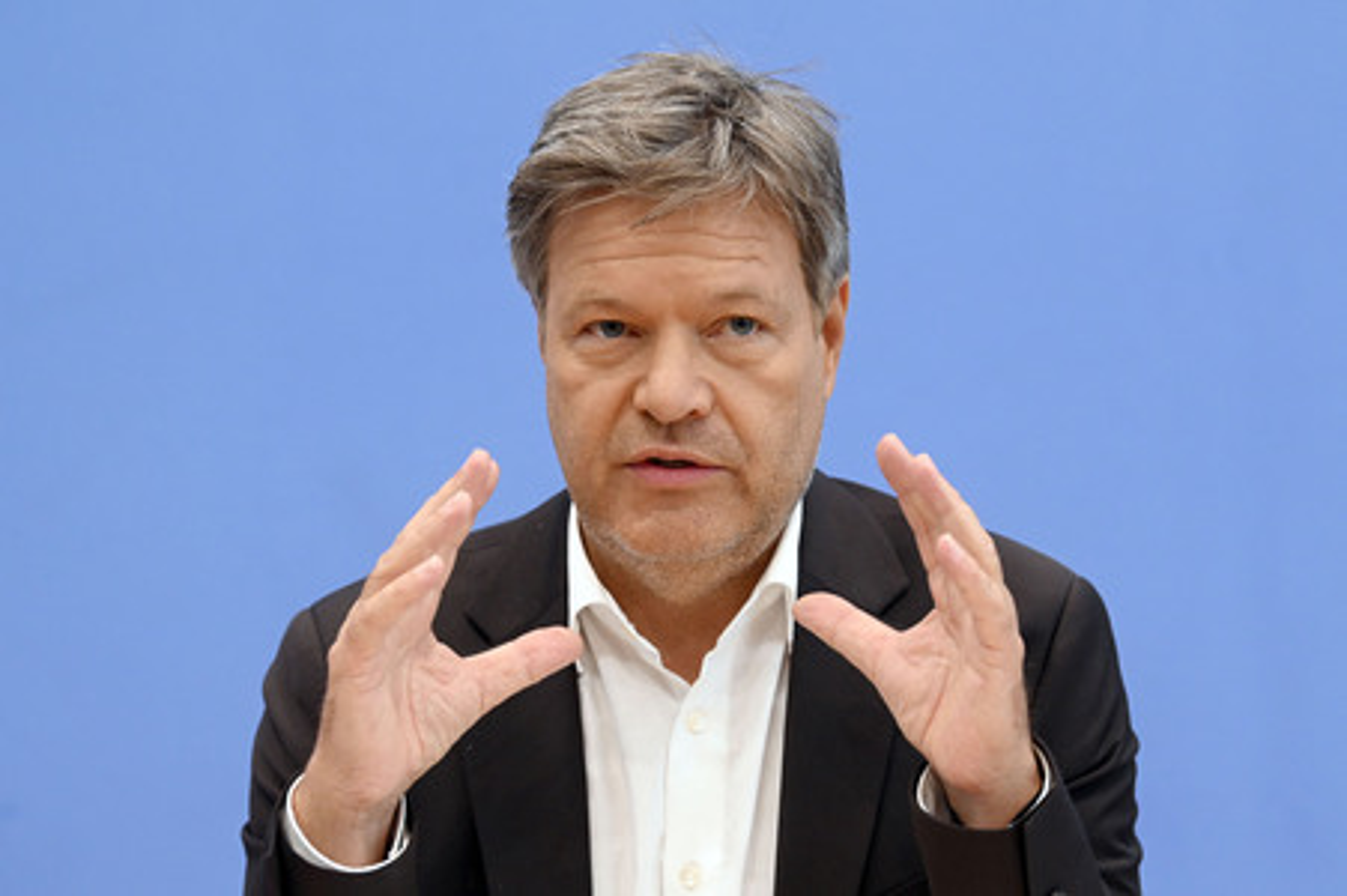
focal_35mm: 110
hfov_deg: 18.6
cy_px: 448
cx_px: 674
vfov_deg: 12.4
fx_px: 4113
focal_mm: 110
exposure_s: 1/500
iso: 3200
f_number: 5
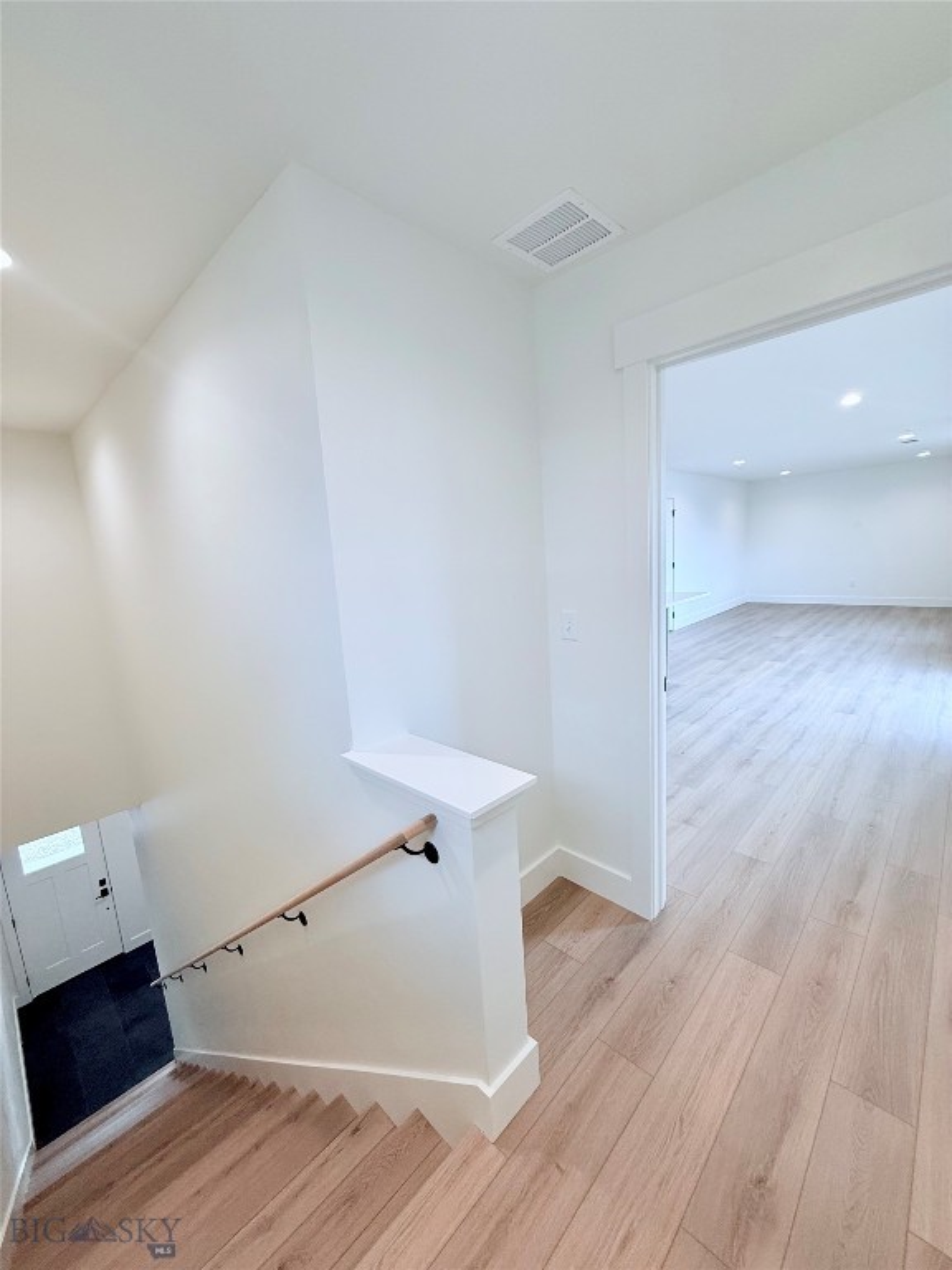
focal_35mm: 14
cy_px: 635
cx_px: 476
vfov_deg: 102.1
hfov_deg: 85.7
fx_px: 513
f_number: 2.2
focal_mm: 2.22
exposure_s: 1/120
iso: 160
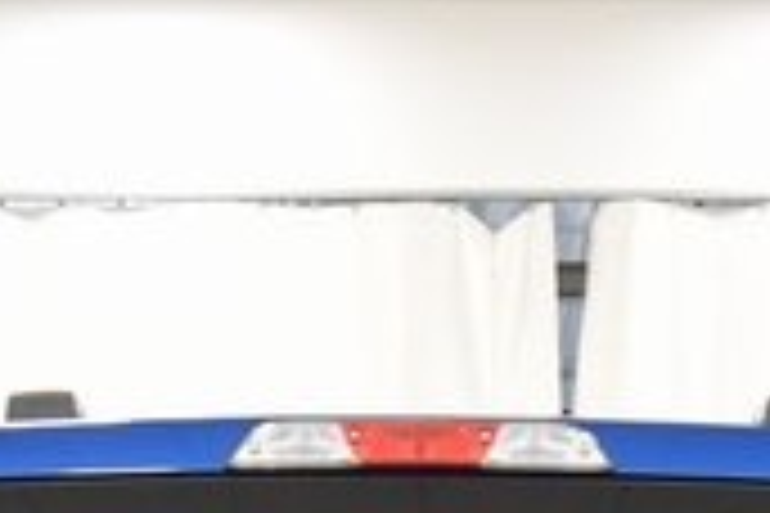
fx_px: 2695
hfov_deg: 16.3
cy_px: 1492
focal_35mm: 126
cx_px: 419
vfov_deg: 9.0
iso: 1250
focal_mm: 14
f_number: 5
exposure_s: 1/125
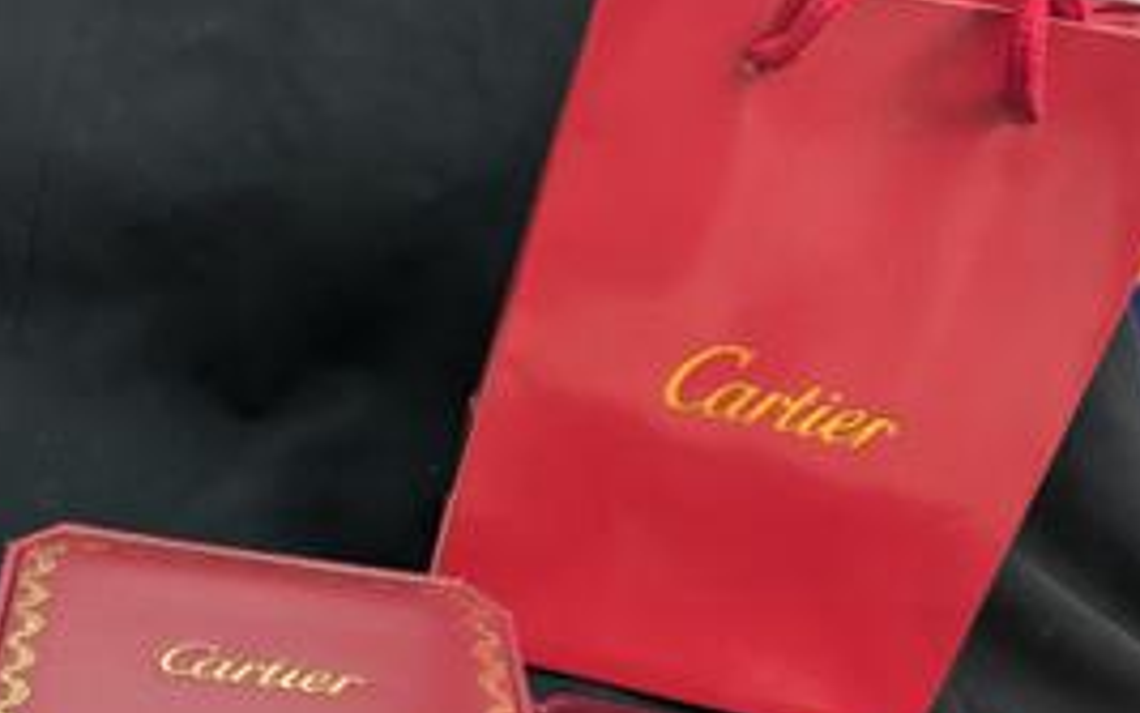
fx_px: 1398
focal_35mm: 45
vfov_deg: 27.8
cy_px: 611
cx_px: 216
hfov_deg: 42.2
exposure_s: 1/25
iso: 522
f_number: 1.89
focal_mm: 5.43
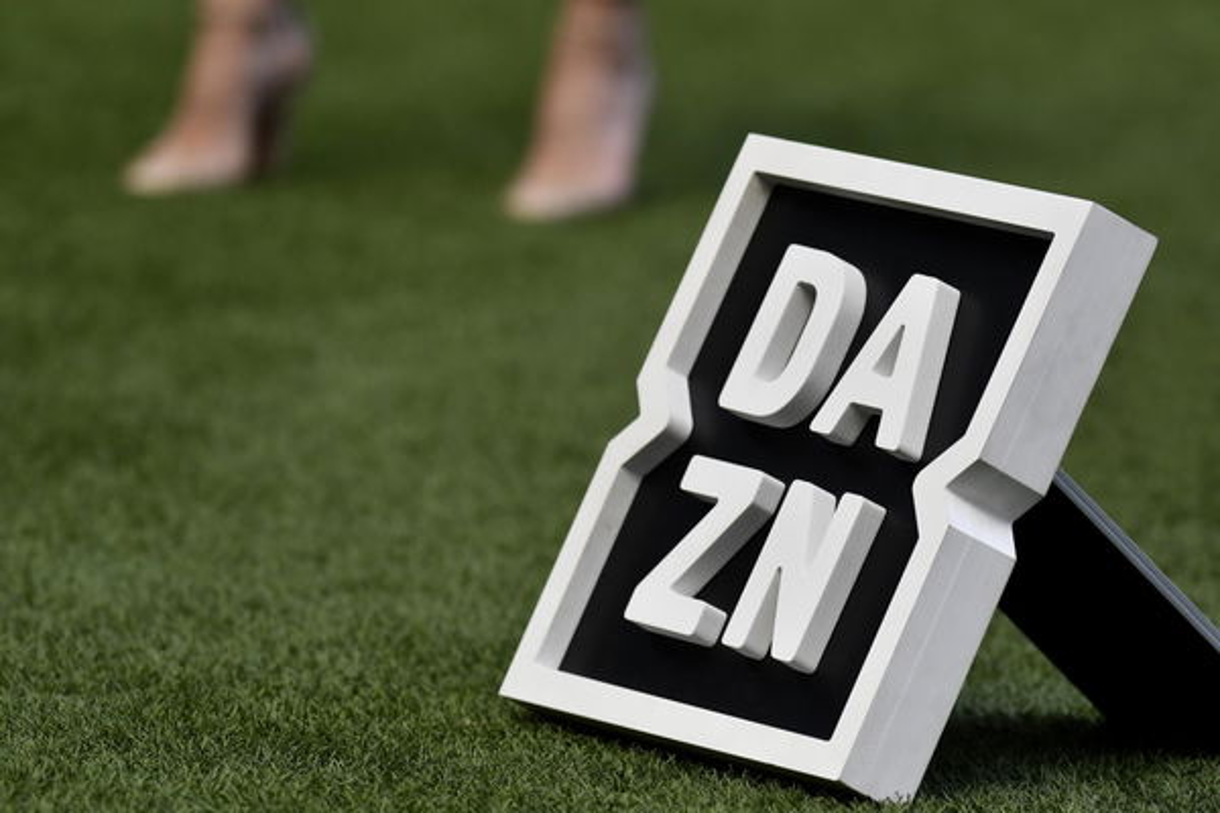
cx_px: 610
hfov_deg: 4.6
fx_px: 15249
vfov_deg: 3.1
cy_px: 406
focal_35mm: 450
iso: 640
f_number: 2.8
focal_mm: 300
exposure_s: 1/4000
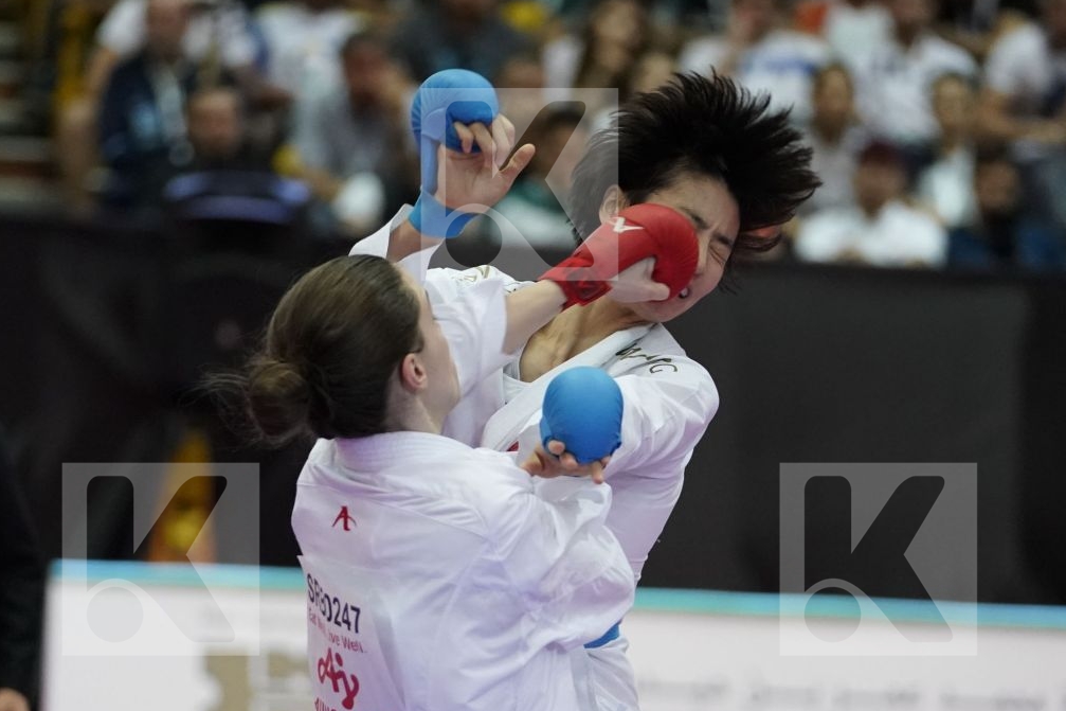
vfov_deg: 5.0
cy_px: 559
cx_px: 520
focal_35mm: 277
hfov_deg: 7.4
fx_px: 8200
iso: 5000
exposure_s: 1/1000
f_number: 2.8
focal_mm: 155
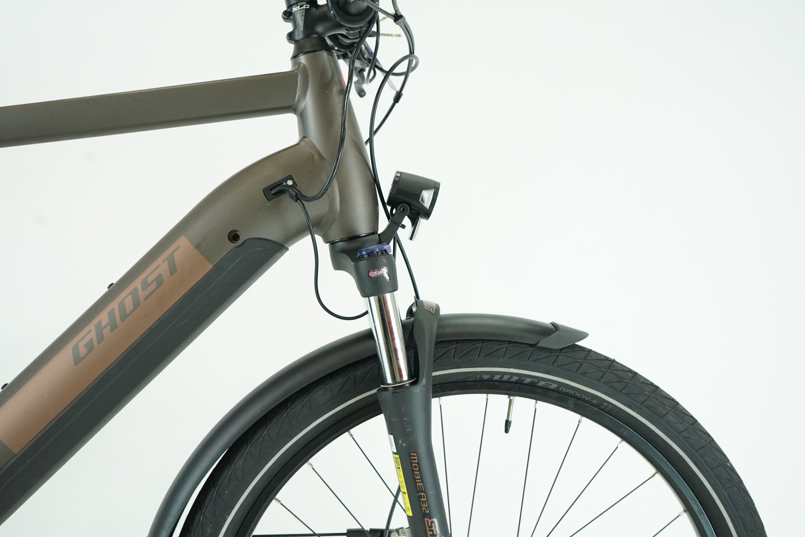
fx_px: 805
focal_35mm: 36
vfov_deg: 36.8
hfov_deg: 53.1
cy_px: 292
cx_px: 392
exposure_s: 1/200
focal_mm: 33
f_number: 5.6
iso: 2500
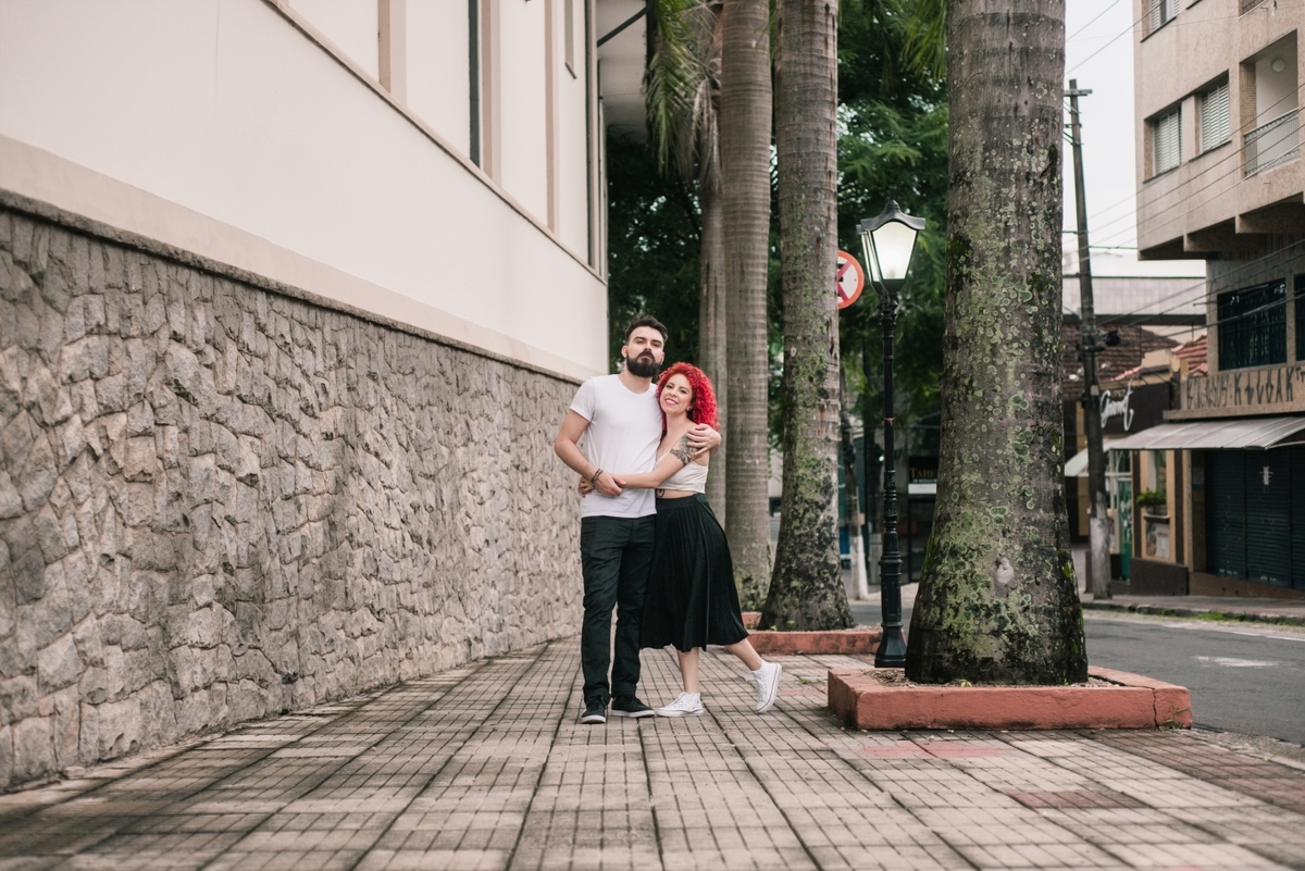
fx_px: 1813
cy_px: 436
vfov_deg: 27.0
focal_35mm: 50
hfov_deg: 39.6
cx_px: 652
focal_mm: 50
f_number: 3.2
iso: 800
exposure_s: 1/200
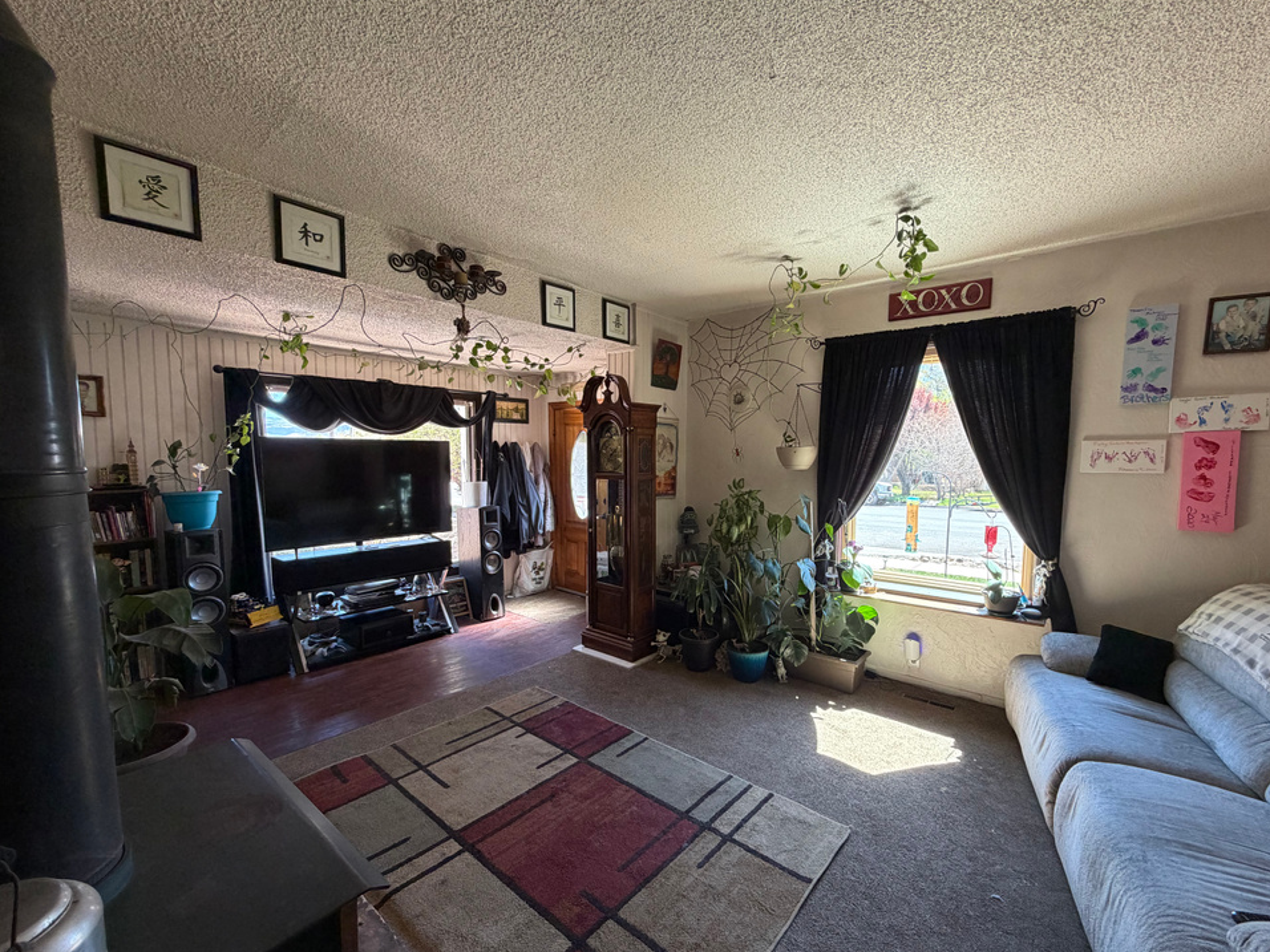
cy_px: 501
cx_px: 659
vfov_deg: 81.7
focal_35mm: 15
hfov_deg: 98.1
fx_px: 550
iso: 200
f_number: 2.2
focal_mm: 2.22
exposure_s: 1/60
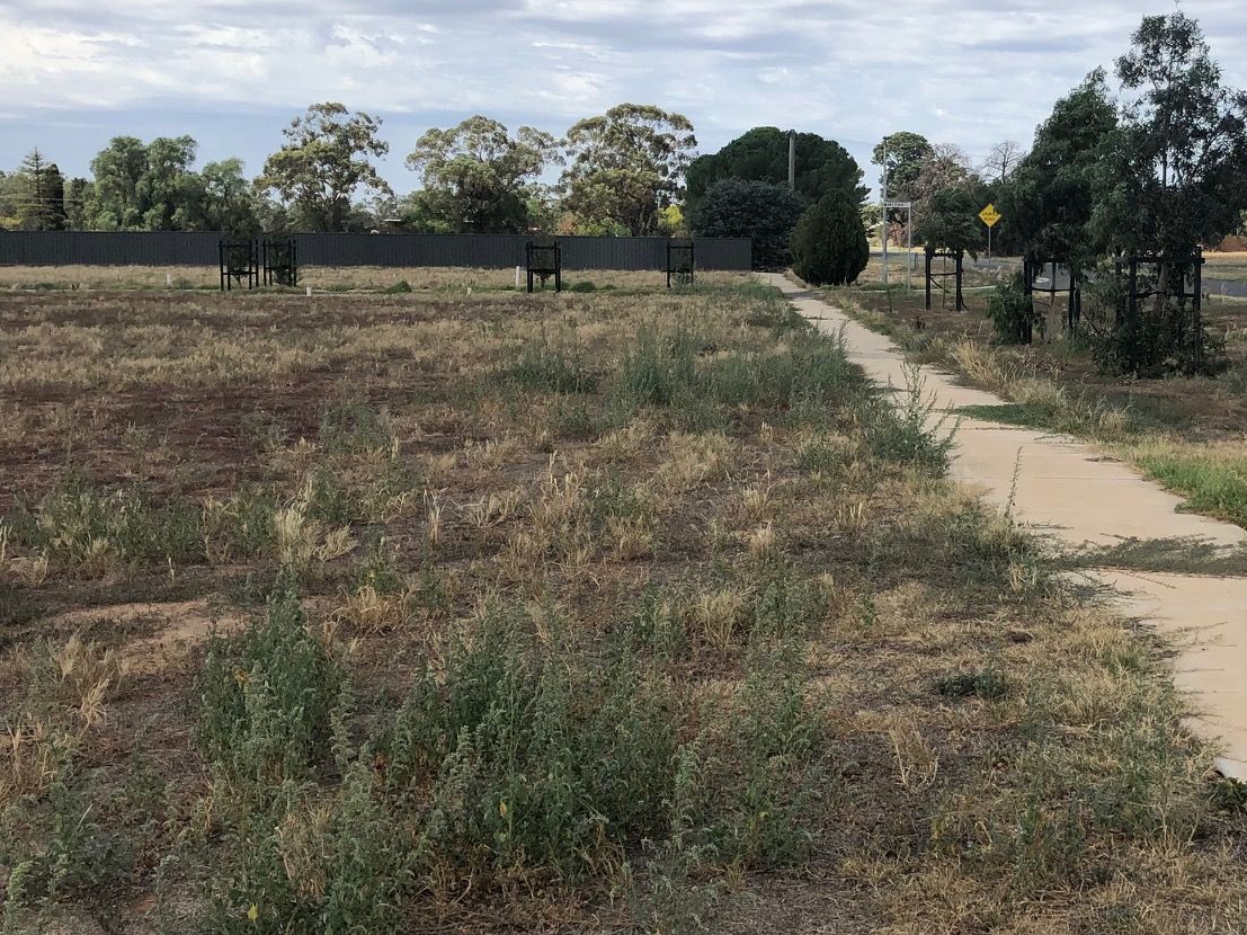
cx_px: 956
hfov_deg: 36.5
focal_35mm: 51
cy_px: 421
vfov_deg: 28.5
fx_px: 1837
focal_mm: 4
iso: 25
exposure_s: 1/2404
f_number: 1.8
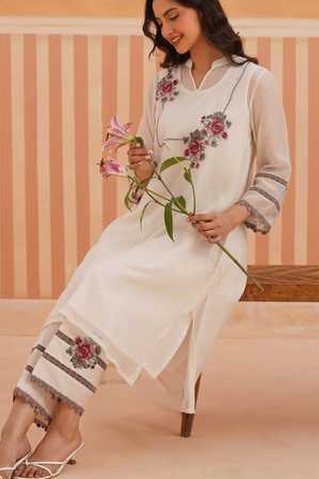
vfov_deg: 27.7
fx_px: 971
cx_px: 153
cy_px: 233
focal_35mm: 73
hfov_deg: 18.7
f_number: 4
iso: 320
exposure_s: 1/125
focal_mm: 62
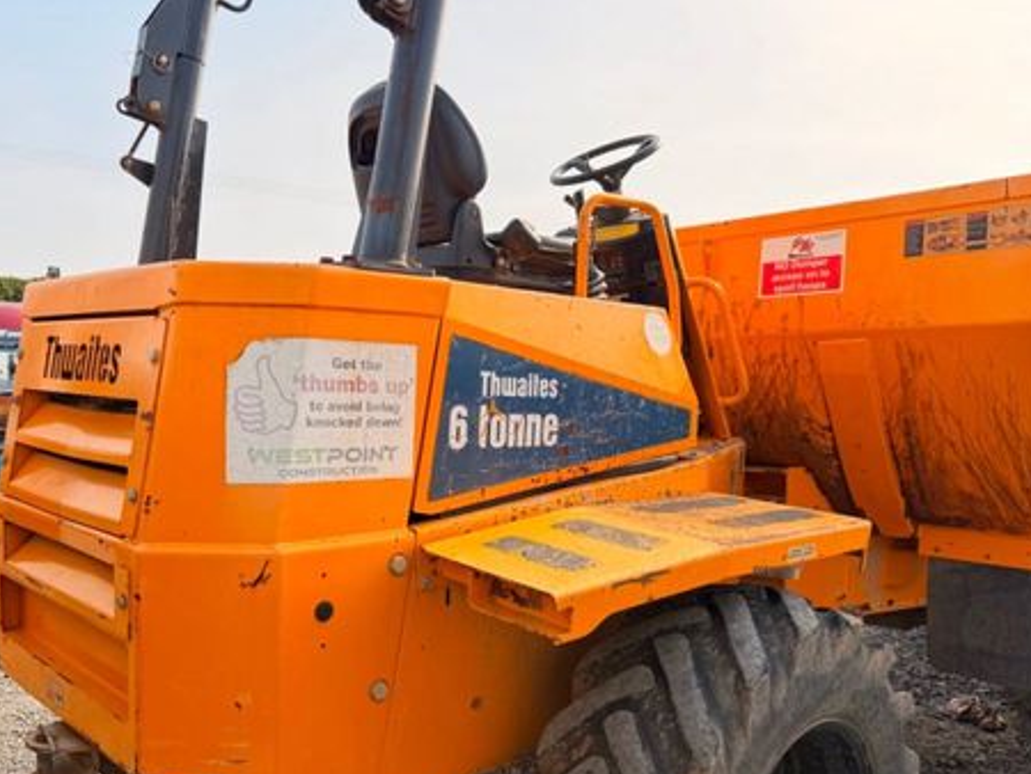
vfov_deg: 43.9
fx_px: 954
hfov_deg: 56.6
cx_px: 449
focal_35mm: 32
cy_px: 472
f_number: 1.78
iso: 80
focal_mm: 6.76
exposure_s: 1/1855
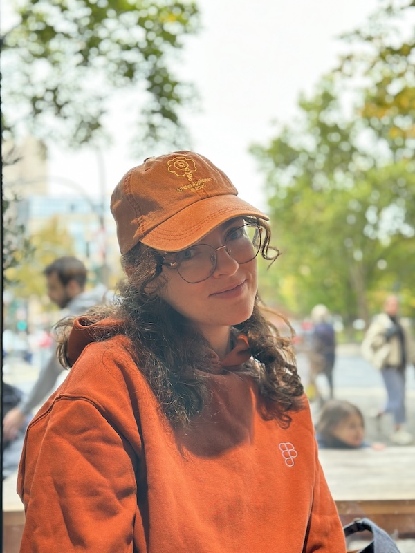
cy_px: 276
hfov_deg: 30.3
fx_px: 767
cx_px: 208
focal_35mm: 48
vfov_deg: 39.7
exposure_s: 1/121
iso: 80
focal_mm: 6.86
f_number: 1.78
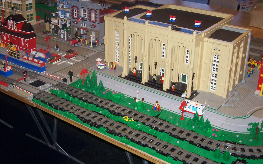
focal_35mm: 50
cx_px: 112
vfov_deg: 25.8
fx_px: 358
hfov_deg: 40.2
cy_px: 66
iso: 80
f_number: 2.7
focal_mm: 5.6
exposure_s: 1/64
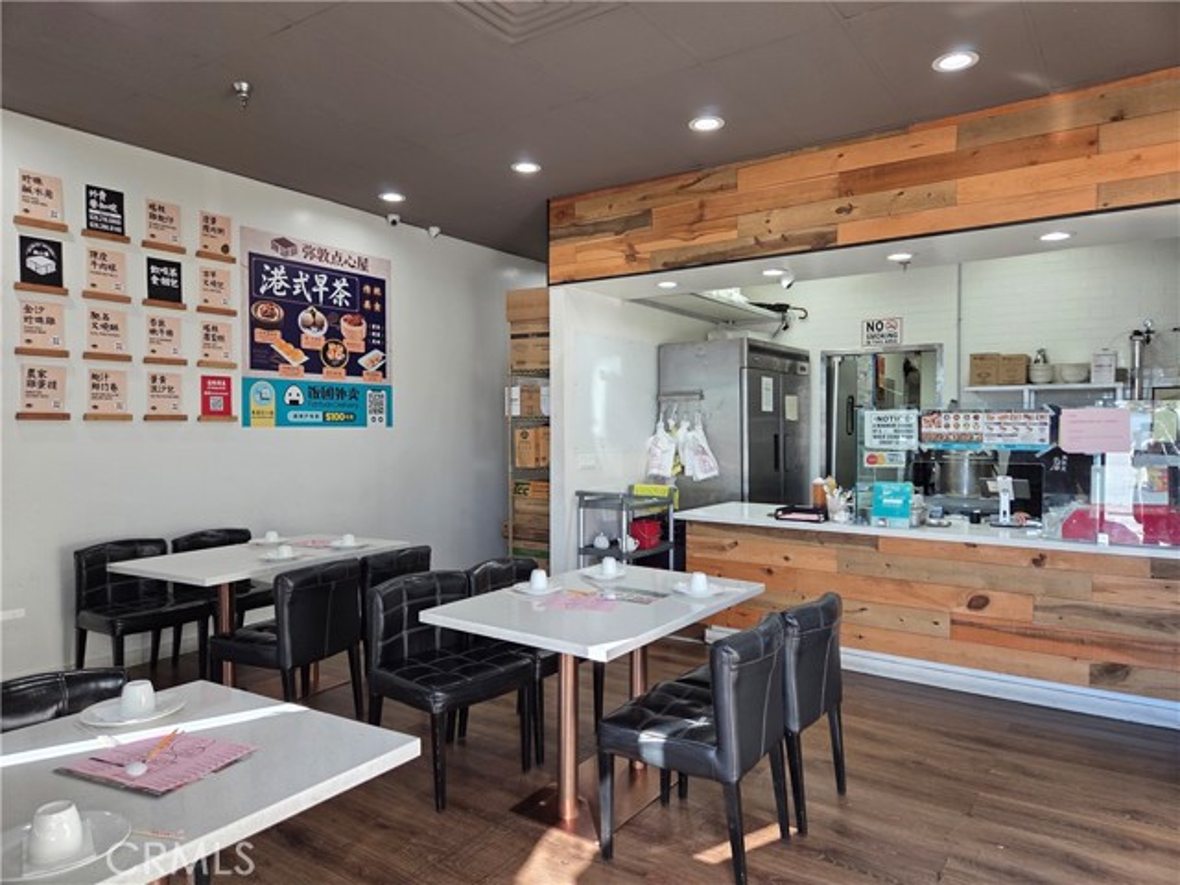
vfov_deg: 58.9
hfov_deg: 73.9
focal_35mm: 23
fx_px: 784
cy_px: 442
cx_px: 590
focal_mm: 5.4
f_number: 1.8
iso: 100
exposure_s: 1/120
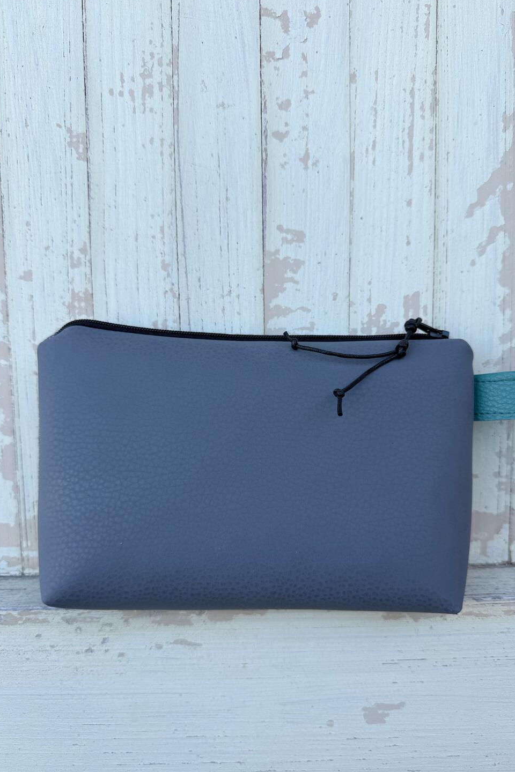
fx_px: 558
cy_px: 395
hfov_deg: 49.5
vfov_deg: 69.4
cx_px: 279
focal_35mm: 26
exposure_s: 1/695
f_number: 1.78
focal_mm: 6.76
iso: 80
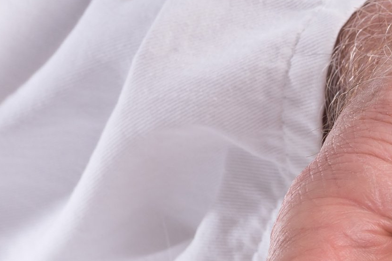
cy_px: 281
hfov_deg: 4.7
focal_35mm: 430
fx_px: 4683
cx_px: 665
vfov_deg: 3.2
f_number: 16
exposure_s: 1/200
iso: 100
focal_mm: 105
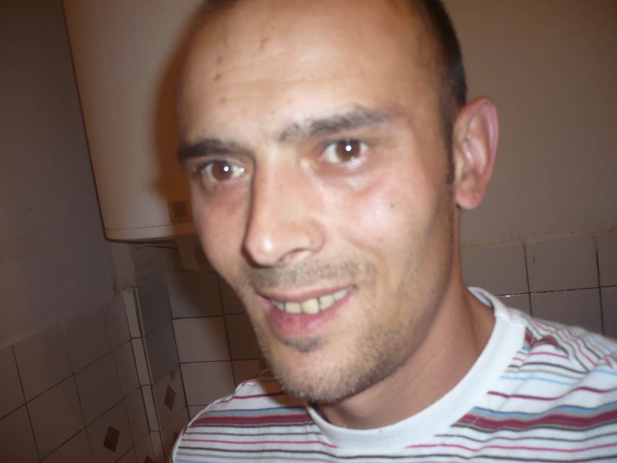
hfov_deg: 52.6
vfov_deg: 40.7
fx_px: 624
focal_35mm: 35
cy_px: 232
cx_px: 308
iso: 100
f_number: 2.8
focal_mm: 5.8
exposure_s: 1/30
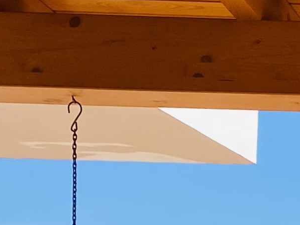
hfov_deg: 10.0
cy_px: 540
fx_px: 1405
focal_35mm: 162
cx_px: 806
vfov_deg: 8.4
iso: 32
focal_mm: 4.25
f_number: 1.8
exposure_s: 1/3300
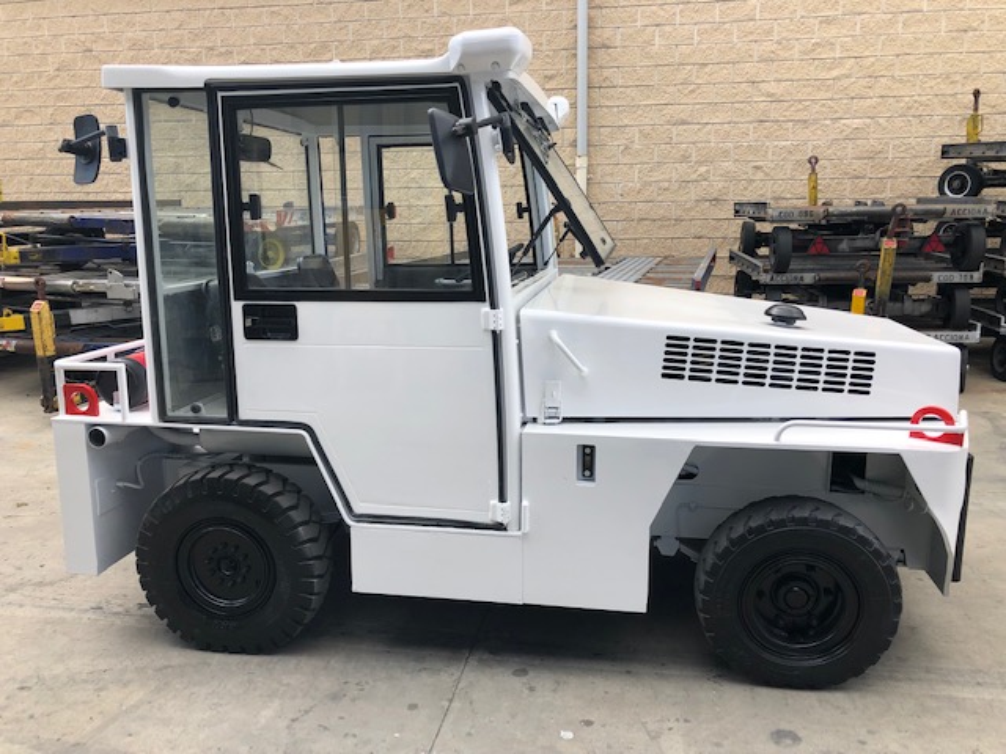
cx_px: 503
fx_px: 814
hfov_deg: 63.4
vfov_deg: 49.7
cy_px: 377
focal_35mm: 28
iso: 20
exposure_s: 1/674
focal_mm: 4
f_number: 1.8
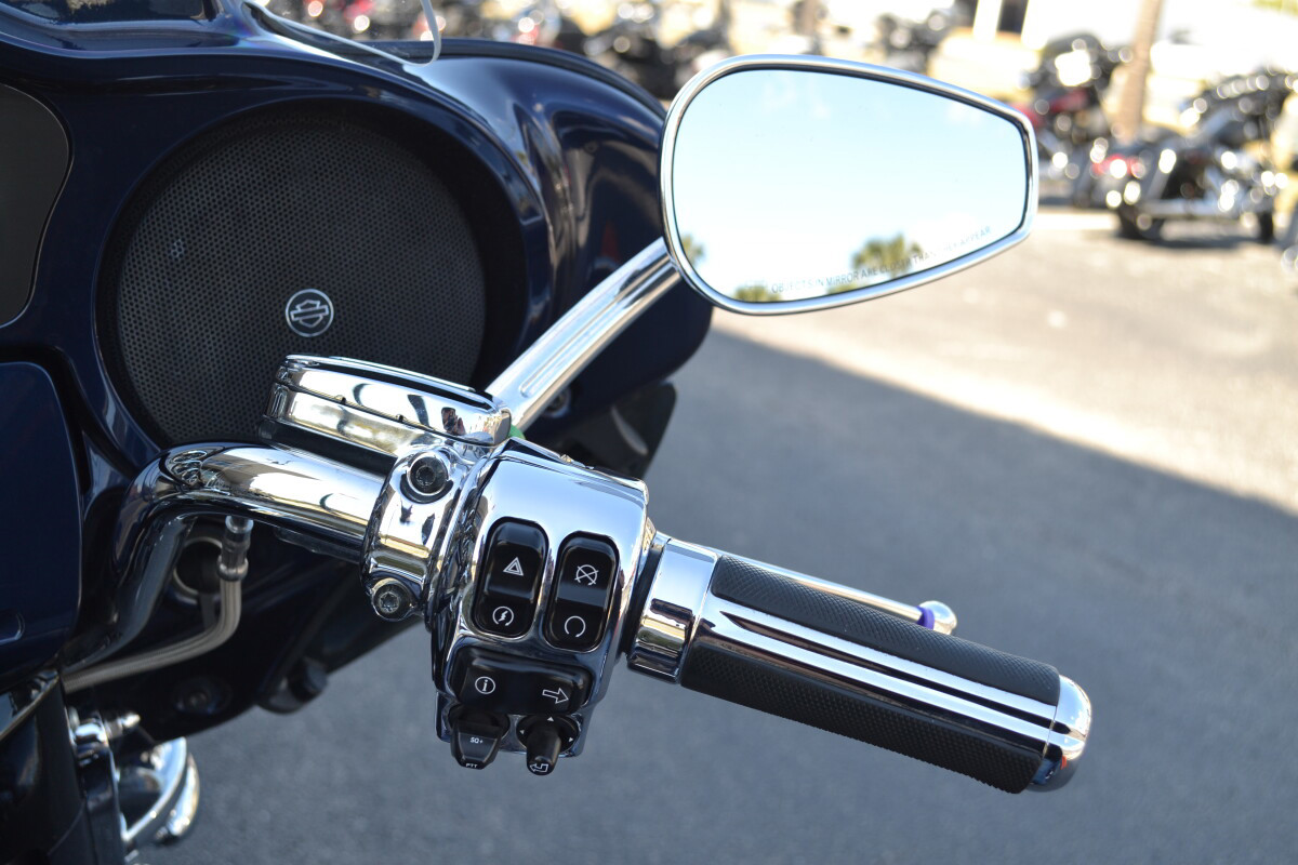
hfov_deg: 46.4
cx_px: 649
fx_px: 1514
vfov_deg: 31.9
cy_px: 432
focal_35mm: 42
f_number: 5.6
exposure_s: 1/125
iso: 140
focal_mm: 28
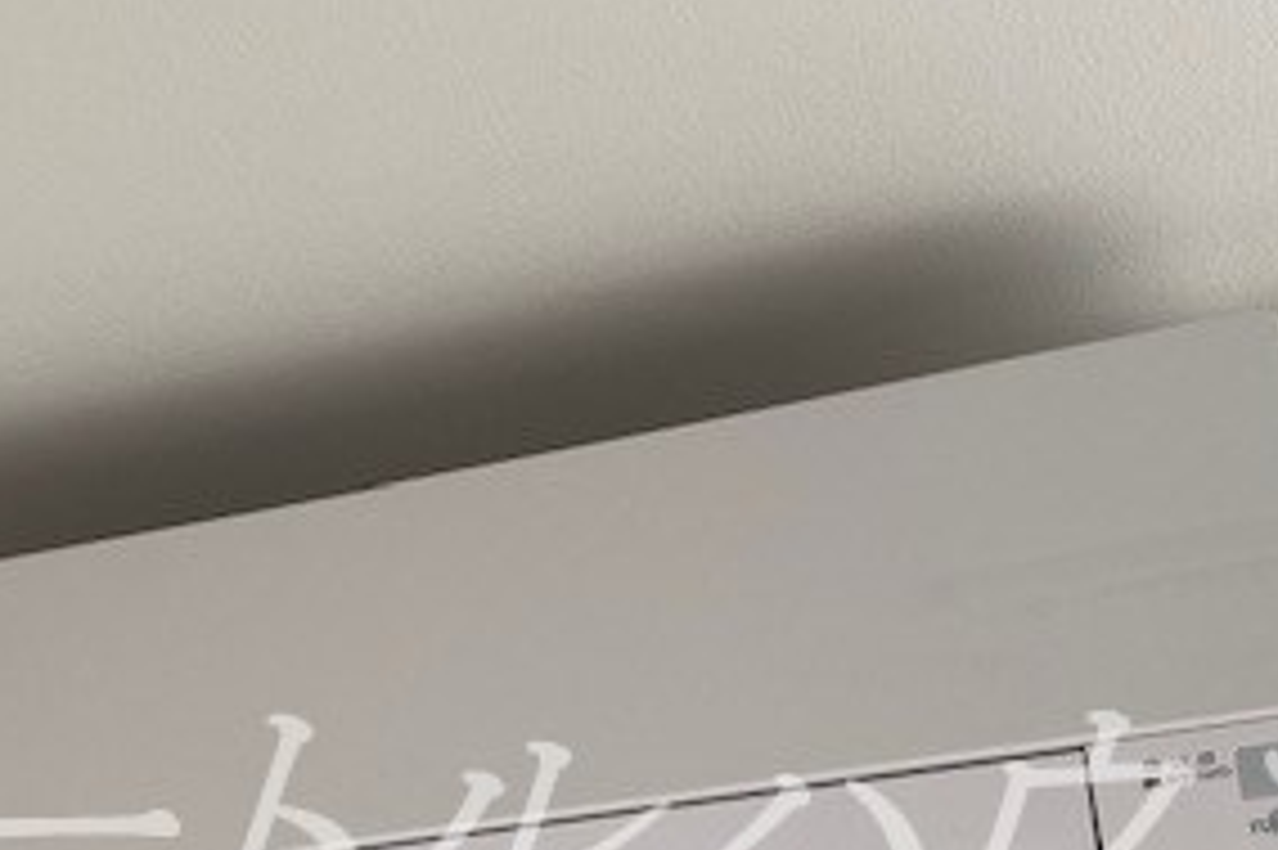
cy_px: 850
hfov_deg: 32.8
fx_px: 2164
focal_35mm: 61
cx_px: 522
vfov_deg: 21.5
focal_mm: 4.25
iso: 32
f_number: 1.8
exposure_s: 1/415
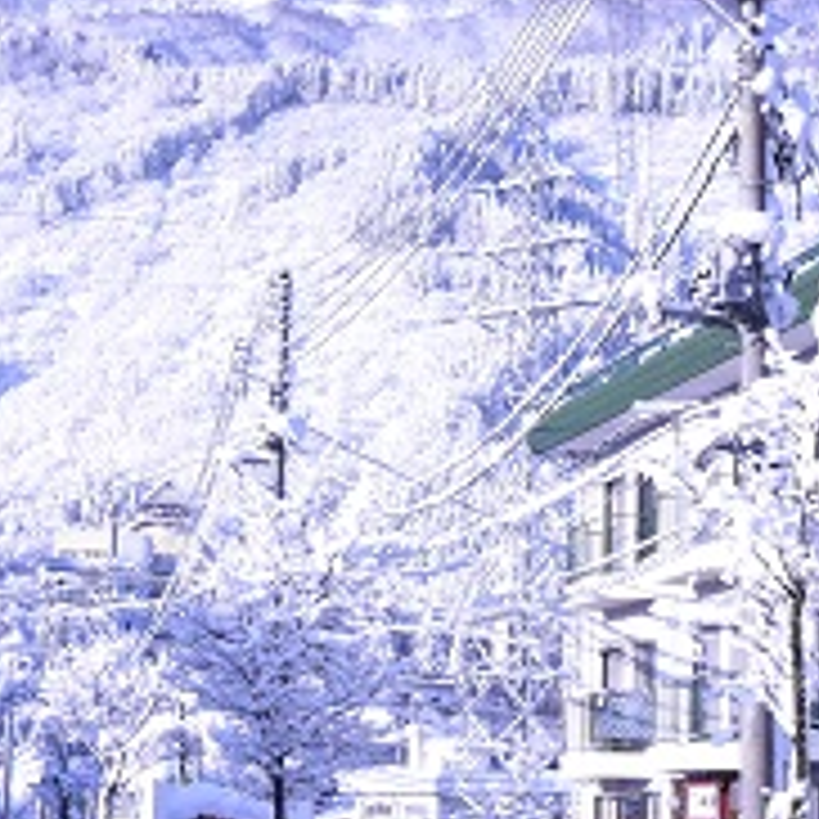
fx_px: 3507
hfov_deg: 13.0
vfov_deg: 13.3
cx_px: -104
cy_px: 315
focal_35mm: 131
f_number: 10
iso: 4000
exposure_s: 1/4000
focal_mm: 28
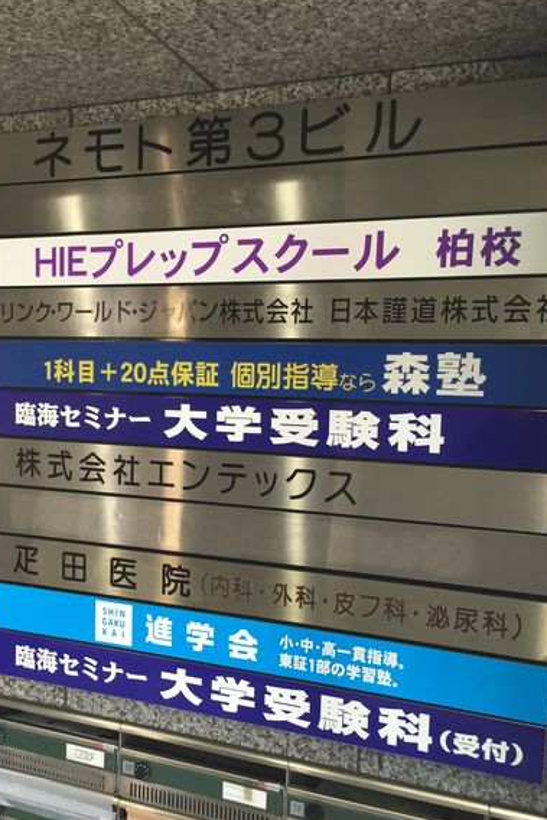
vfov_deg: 55.7
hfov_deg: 38.7
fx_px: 774
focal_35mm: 34
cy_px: 445
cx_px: 218
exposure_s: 1/30
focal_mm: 4.15
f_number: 2.2
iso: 64
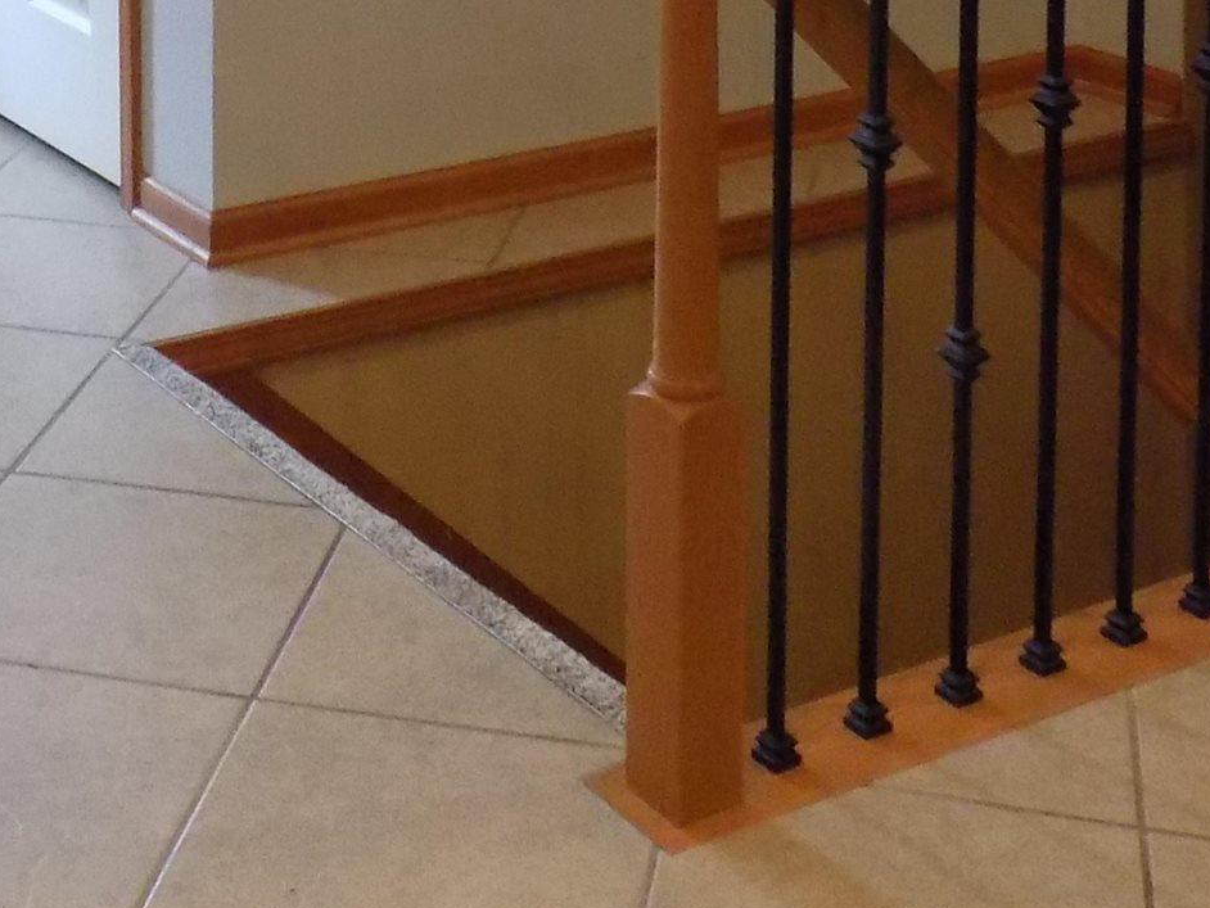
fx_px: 2622
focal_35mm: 75
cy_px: -555
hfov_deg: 25.4
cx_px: 177
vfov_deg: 17.2
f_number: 3.1
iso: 360
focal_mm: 4
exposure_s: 1/30
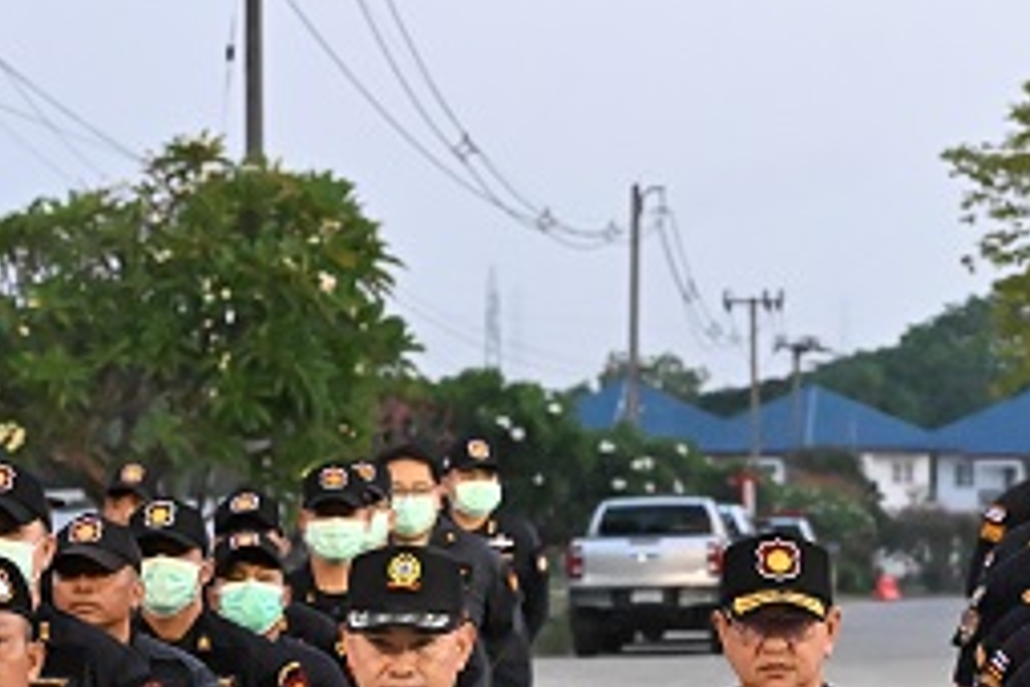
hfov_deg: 14.6
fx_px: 4005
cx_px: 703
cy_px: 853
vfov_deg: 9.6
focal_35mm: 140
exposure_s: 1/250
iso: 12800
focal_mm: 51
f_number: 4
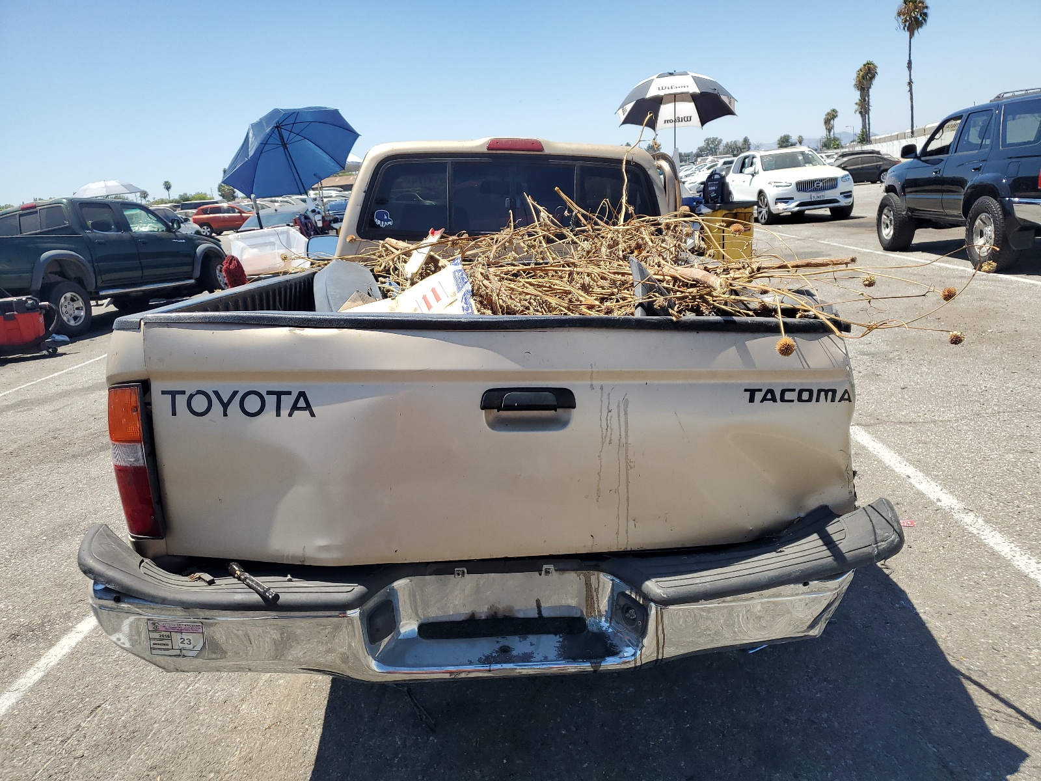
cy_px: 390
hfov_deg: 67.3
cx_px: 520
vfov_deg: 53.1
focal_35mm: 26
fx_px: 782
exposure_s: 1/2500
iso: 50
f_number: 1.5
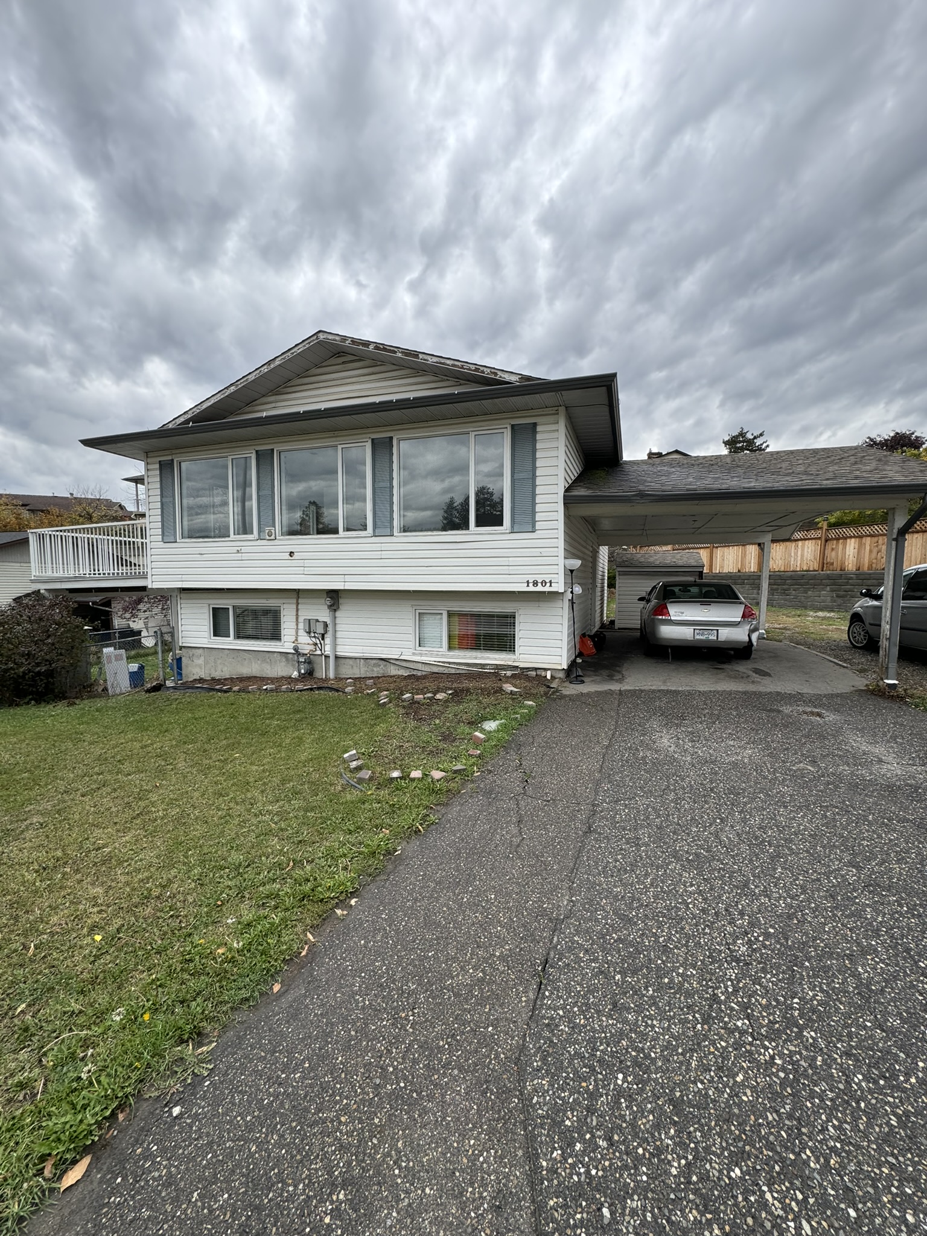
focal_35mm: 14
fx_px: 500
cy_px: 618
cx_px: 464
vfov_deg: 102.1
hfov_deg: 85.7
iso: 40
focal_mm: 2.22
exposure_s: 1/218
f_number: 2.2
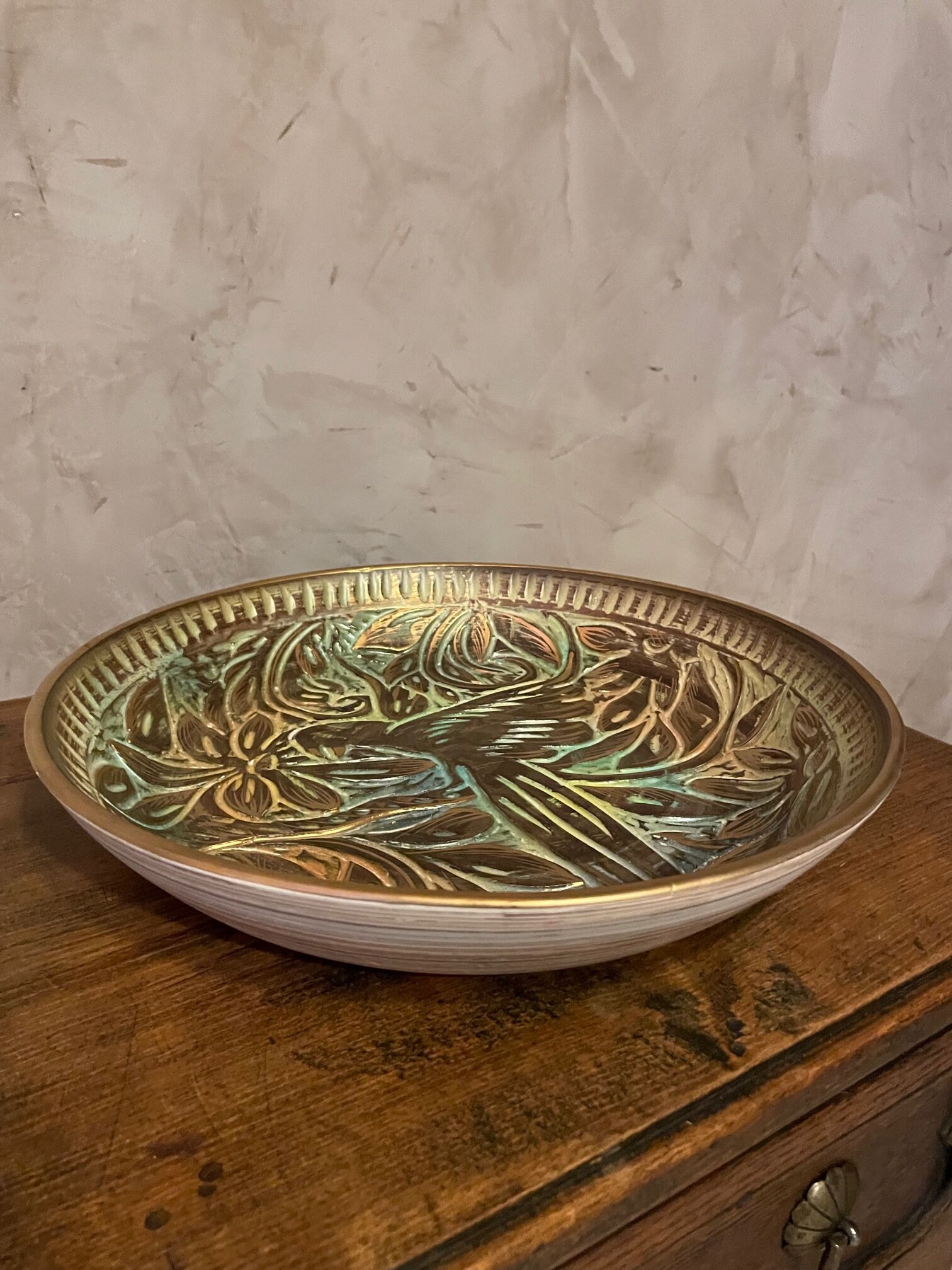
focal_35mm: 26
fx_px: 953
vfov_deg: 67.3
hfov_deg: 53.1
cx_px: 476
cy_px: 635
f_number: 1.6
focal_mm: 4.2
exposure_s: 1/25
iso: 640
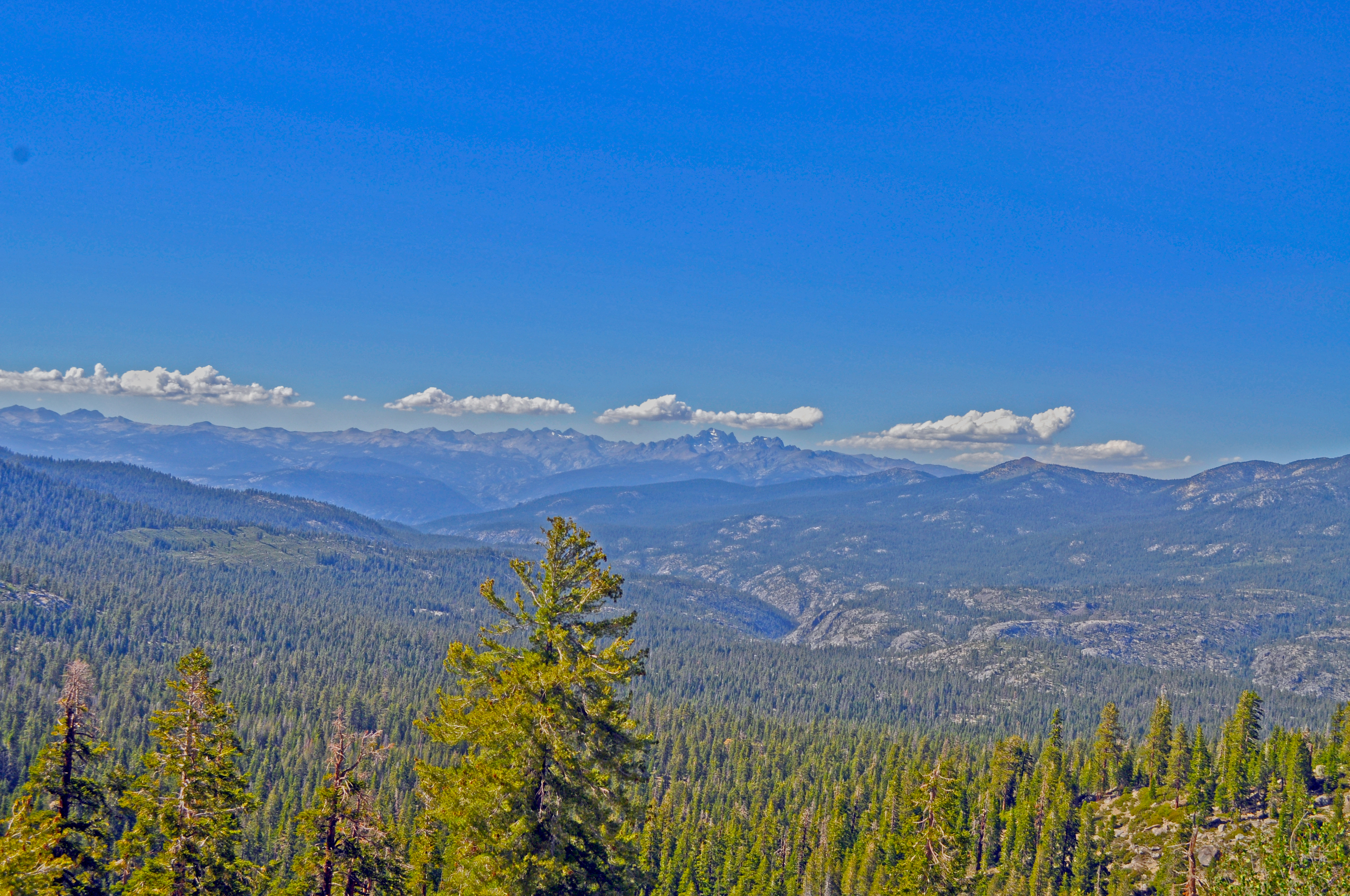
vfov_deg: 31.8
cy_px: 448
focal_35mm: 42
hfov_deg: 46.4
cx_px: 675
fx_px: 1573
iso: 200
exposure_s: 1/320
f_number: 10
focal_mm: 28
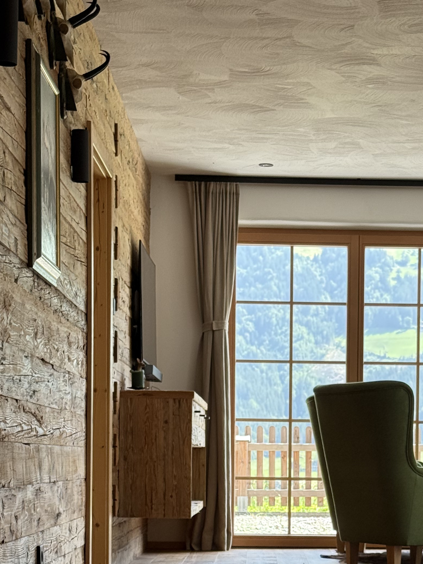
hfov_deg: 15.8
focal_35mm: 93
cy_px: 510
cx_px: 324
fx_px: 1515
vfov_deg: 20.6
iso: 64
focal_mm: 6.76
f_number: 1.78
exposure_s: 1/148
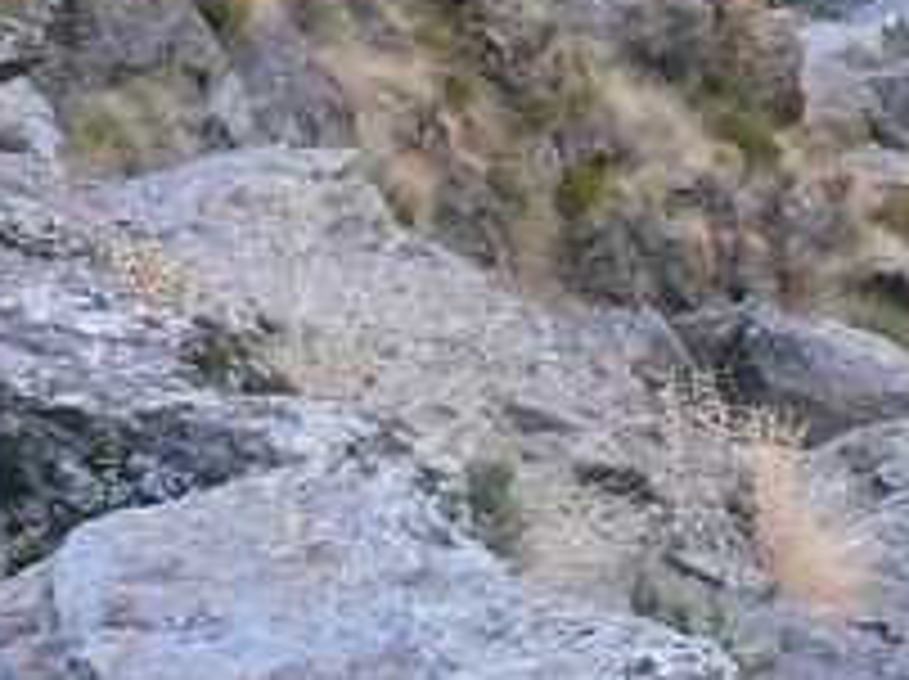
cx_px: 986
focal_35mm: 130
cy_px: -171
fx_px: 3410
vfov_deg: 11.1
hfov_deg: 14.8
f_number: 2.8
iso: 400
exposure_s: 1/125
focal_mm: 7.4
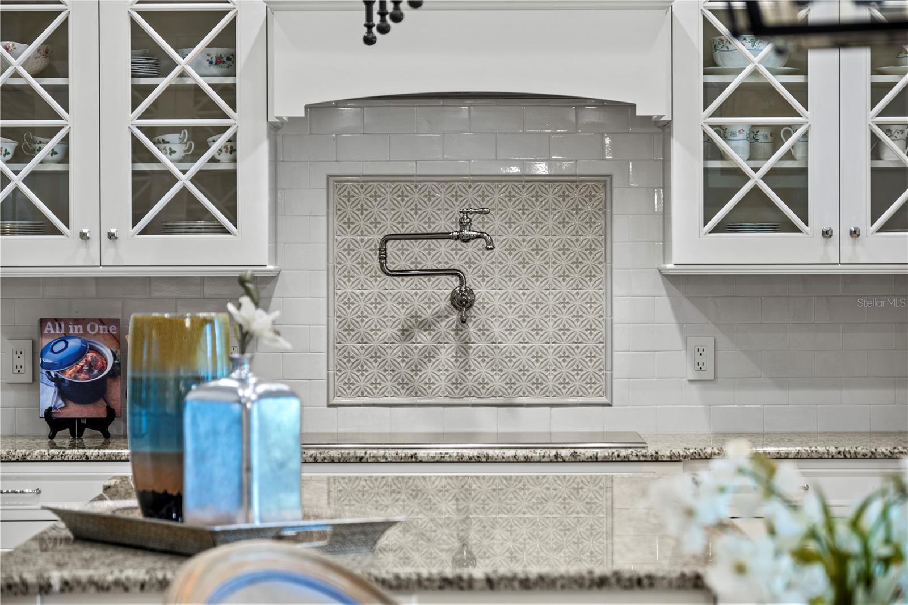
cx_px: 454
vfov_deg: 12.5
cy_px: 302
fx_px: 2774
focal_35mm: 110
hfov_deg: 18.6
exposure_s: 1/4
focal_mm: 110
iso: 100
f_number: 6.3
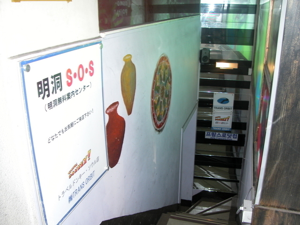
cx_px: 150
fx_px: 295
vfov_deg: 41.8
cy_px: 112
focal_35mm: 34
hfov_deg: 54.0
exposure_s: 1/30
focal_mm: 8.9
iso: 100
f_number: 2.8
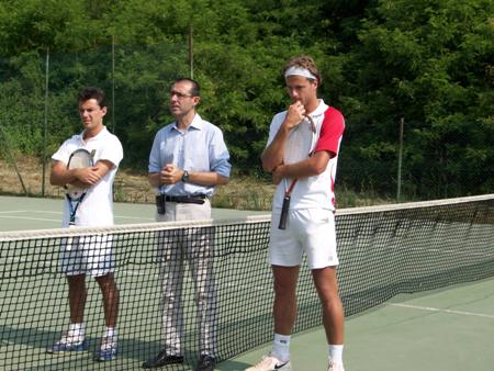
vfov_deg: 22.3
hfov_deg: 29.4
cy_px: 186
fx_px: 942
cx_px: 247
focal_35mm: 66
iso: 64
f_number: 4.1
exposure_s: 1/608
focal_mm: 11
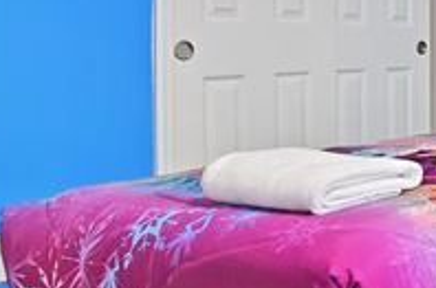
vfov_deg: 23.2
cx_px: 750
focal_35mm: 57
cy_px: 44
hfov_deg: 22.9
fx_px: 689
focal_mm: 16
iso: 160
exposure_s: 1/2
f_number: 8
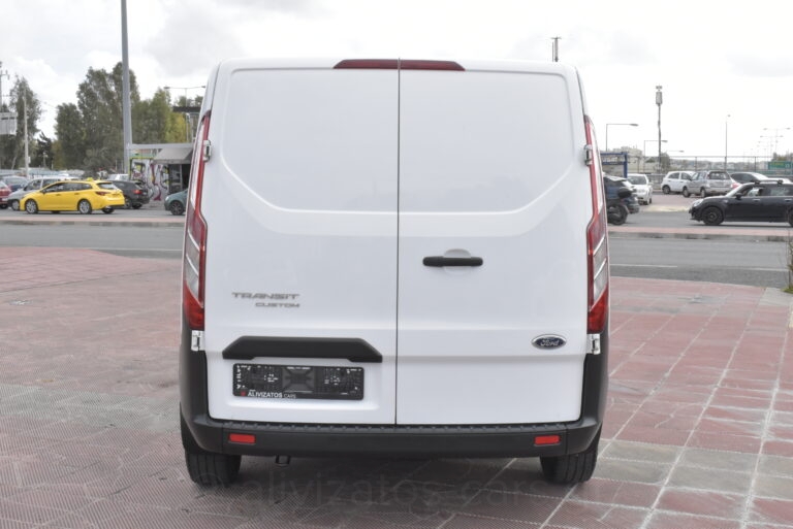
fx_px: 1025
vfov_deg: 29.0
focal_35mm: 46
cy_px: 264
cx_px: 396
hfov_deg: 42.3
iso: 1600
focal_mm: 31
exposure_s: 1/200
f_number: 29
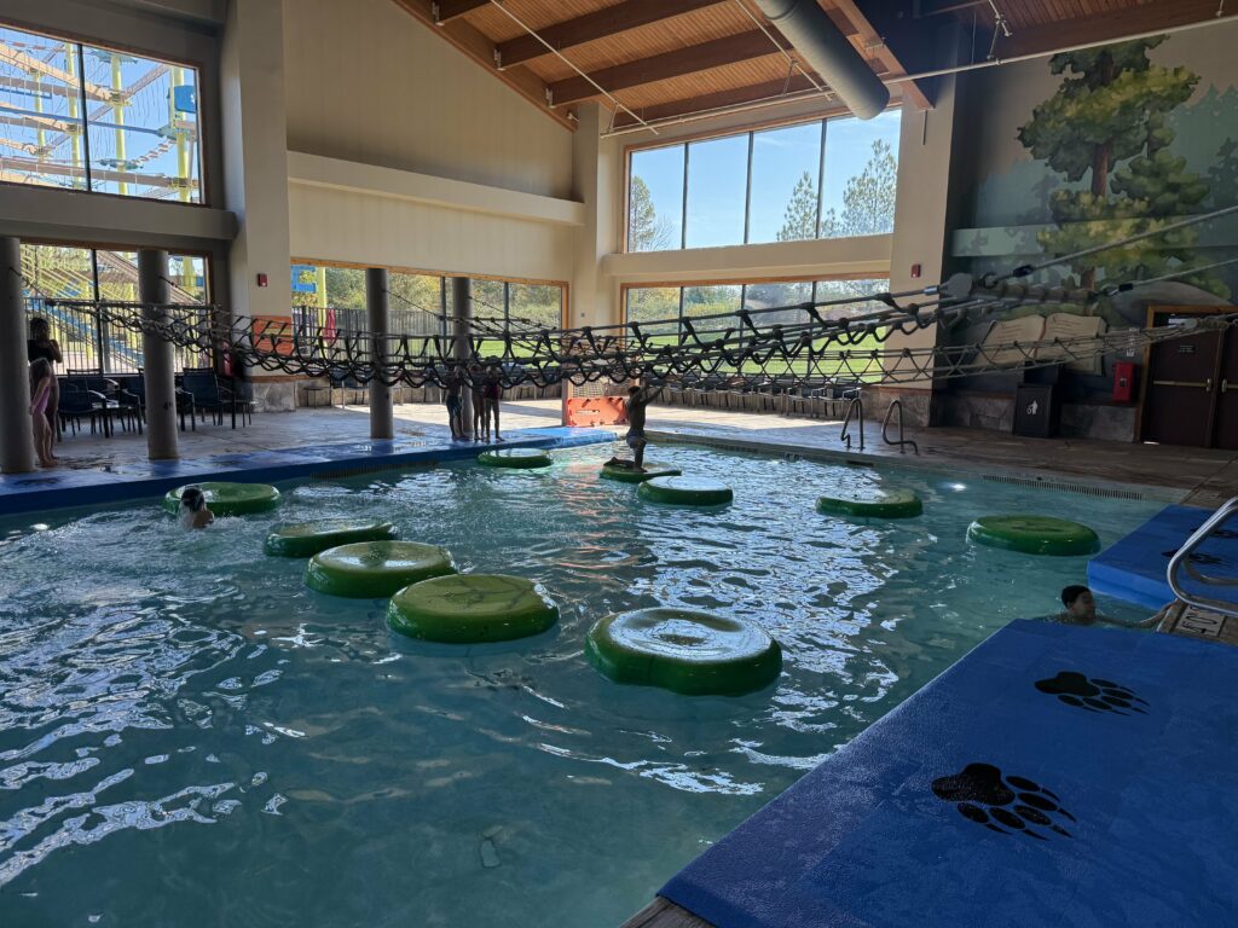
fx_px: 858
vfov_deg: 56.8
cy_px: 464
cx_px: 619
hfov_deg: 71.6
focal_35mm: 24
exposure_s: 1/507
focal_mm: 6.76
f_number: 1.78
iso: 100
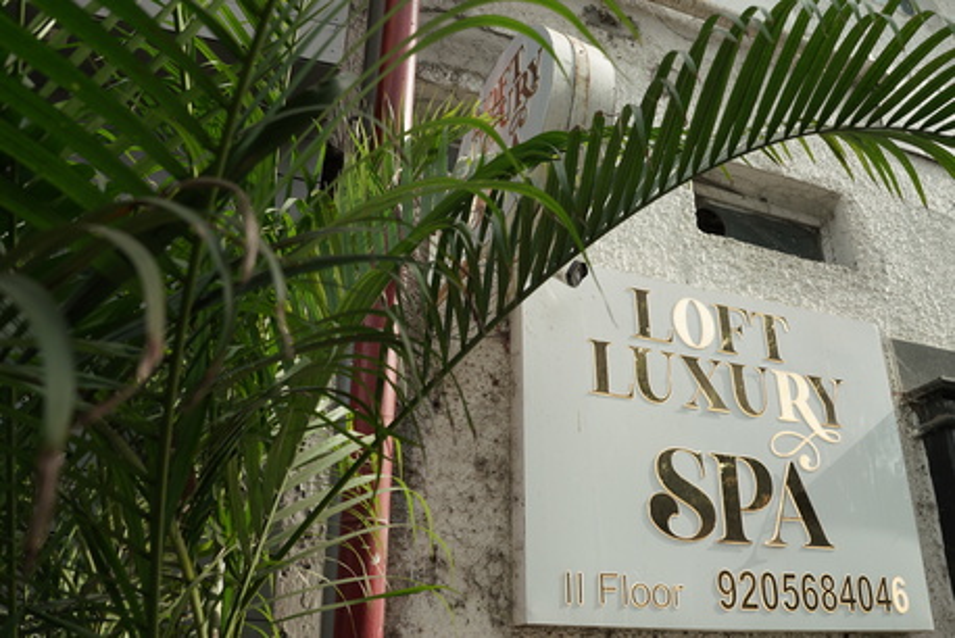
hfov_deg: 61.9
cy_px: 319
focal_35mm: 30
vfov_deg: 43.7
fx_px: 796
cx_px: 478
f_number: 6.3
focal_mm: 20
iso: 160
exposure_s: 1/160
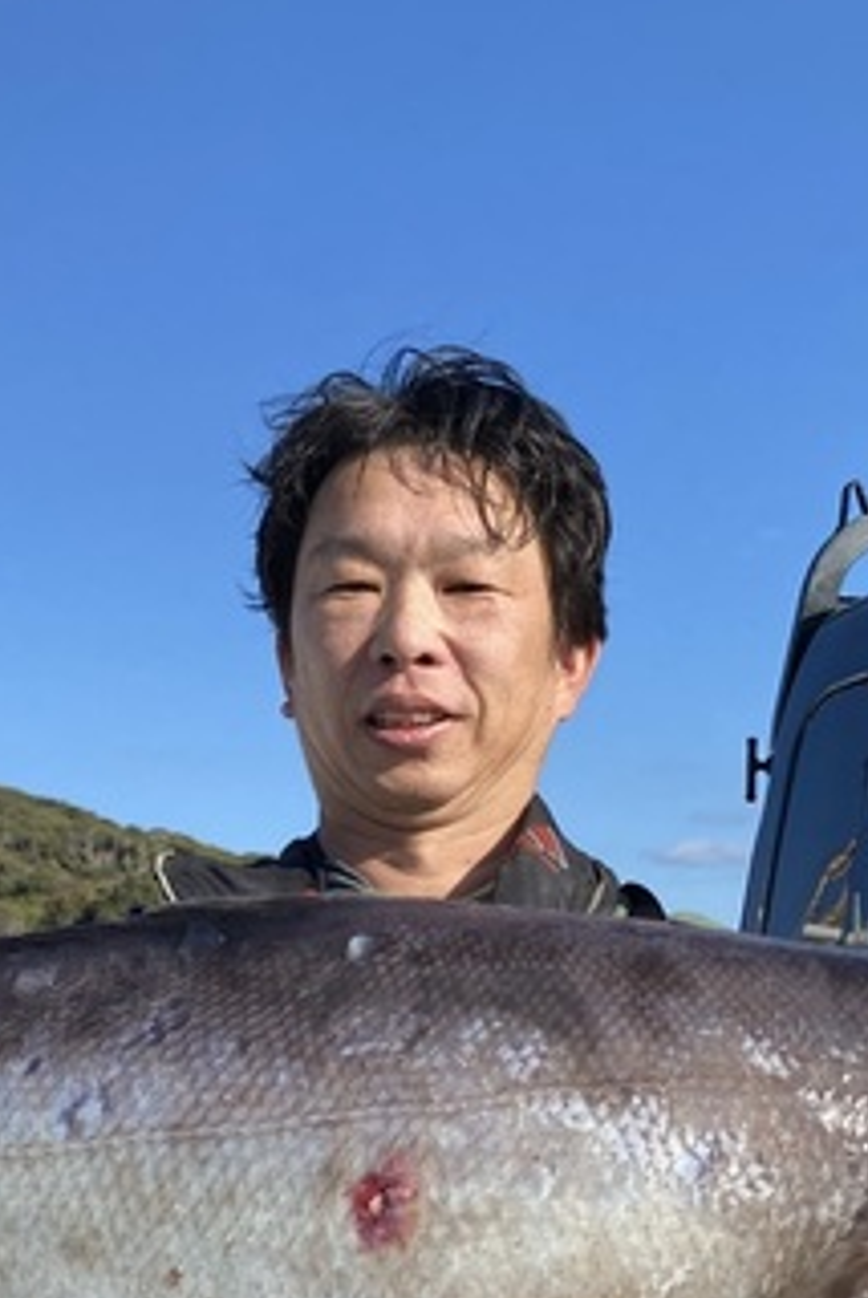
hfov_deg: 25.1
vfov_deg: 36.1
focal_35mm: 54
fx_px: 1949
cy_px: 945
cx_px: 418
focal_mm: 4.25
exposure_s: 1/2755
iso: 32
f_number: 1.8
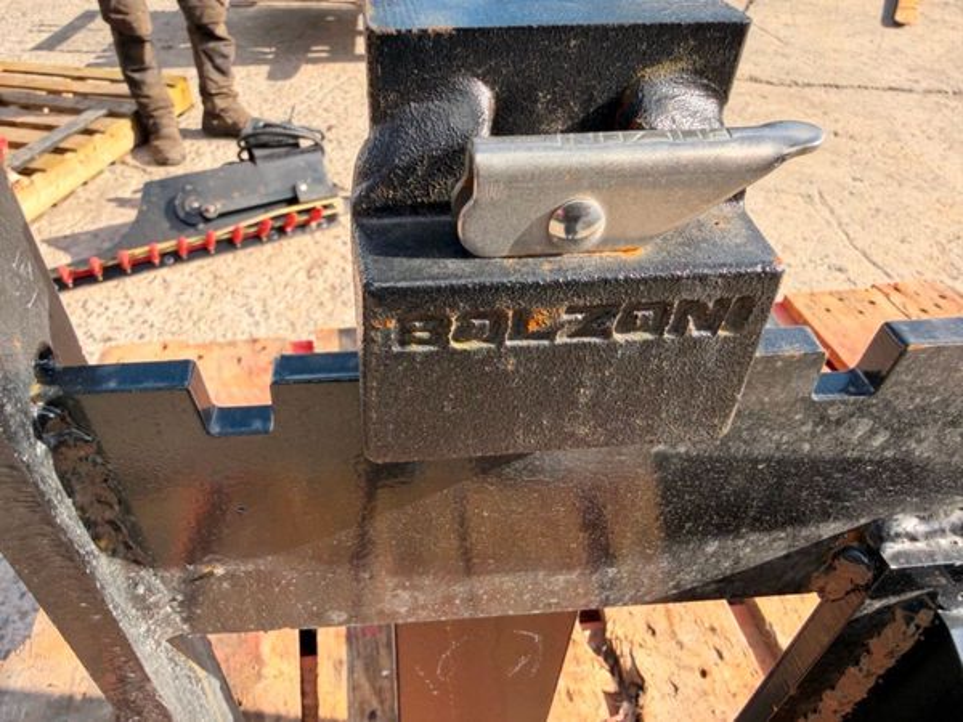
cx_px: 482
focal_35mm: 24
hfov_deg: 71.6
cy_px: 361
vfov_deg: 56.8
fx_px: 668
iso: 50
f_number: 2.2
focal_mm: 2.22
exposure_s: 1/507
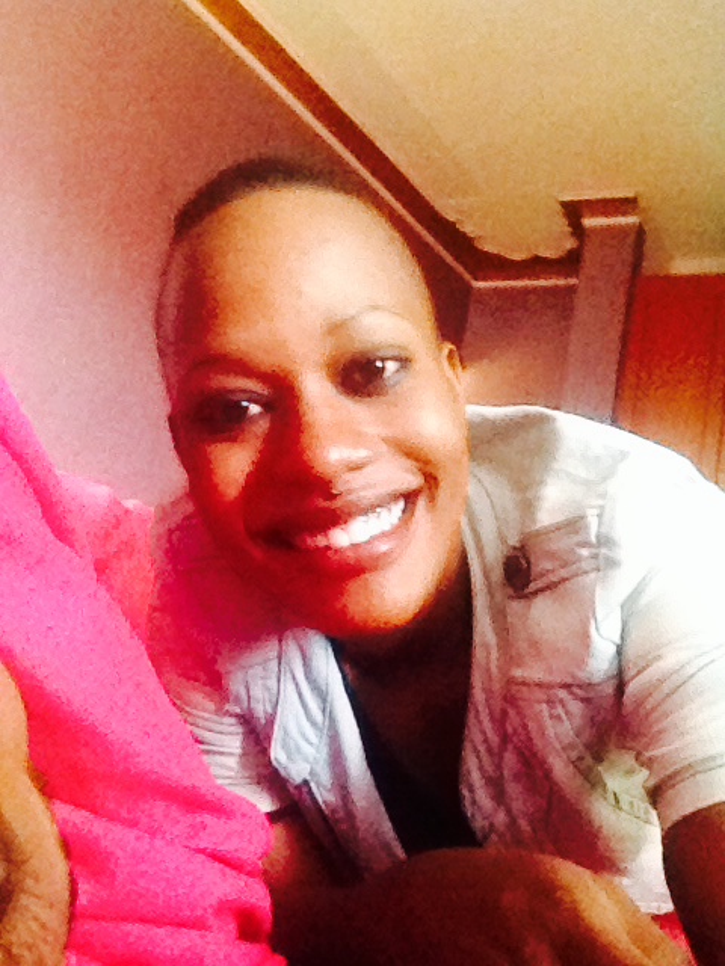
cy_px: 483
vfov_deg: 52.6
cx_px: 362
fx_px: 977
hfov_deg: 40.7
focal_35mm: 35
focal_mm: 1.85
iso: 1250
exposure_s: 1/30
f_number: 2.4
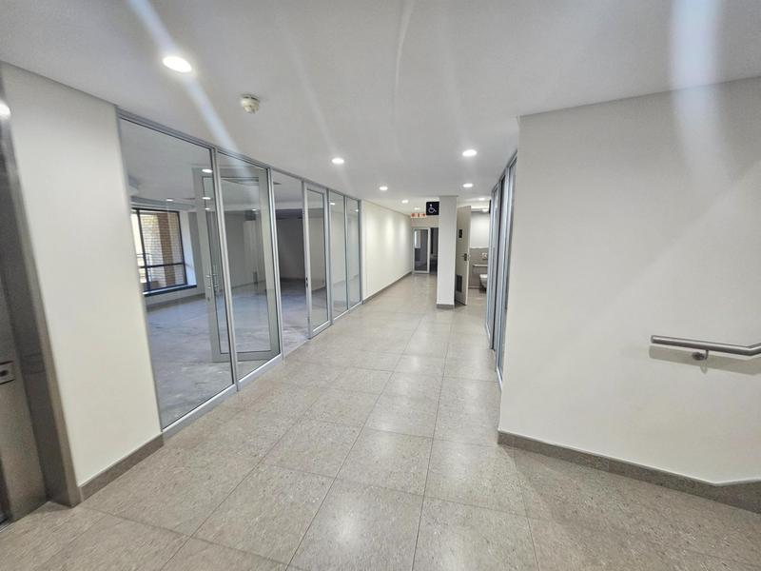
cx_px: 380
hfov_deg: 106.2
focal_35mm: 13
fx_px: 286
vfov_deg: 89.9
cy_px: 286
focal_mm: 2.2
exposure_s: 1/50
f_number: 2.2
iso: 160
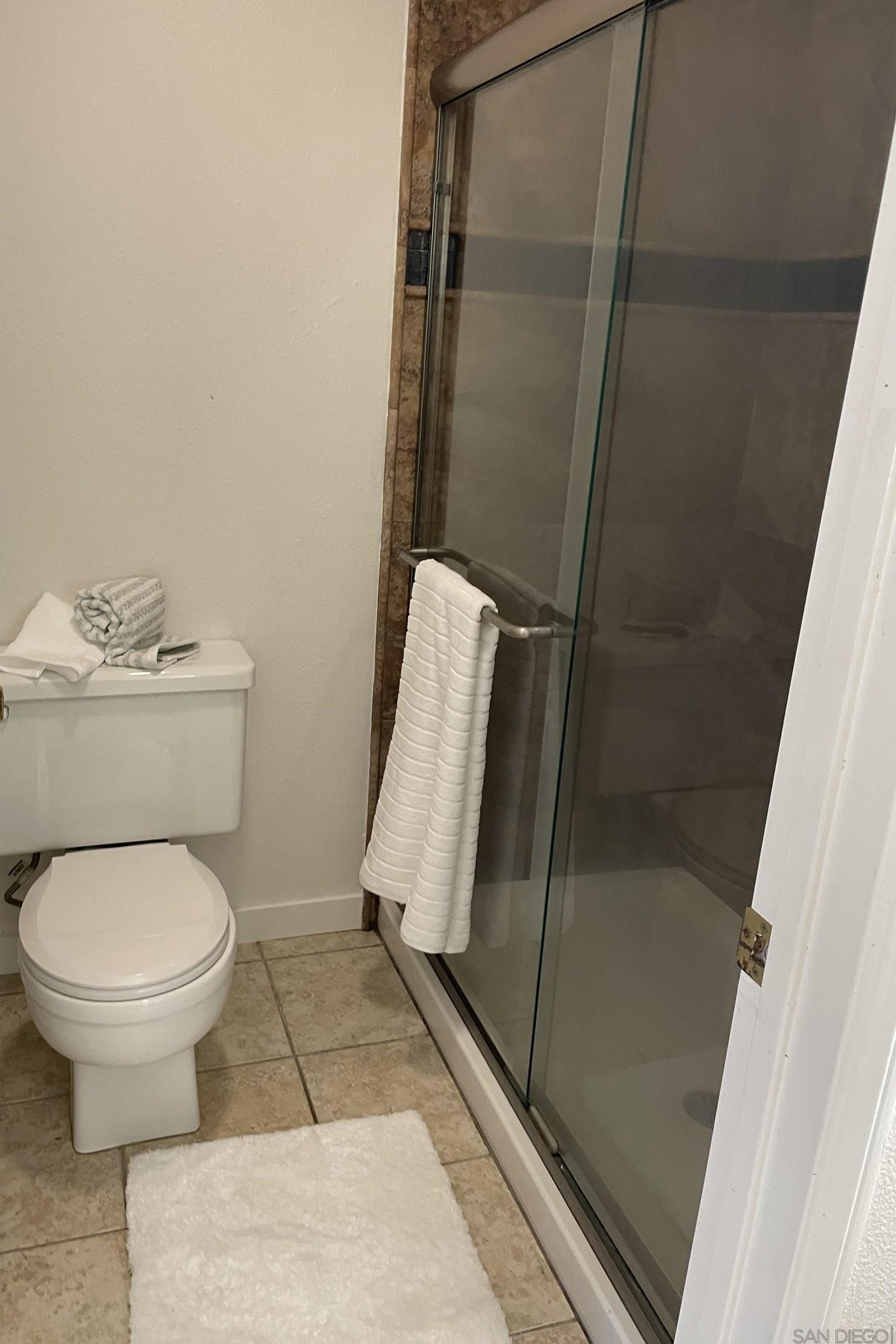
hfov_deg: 46.4
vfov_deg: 65.5
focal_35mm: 28
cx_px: 416
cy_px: 654
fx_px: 1045
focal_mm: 4.2
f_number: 1.6
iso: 125
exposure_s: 1/71
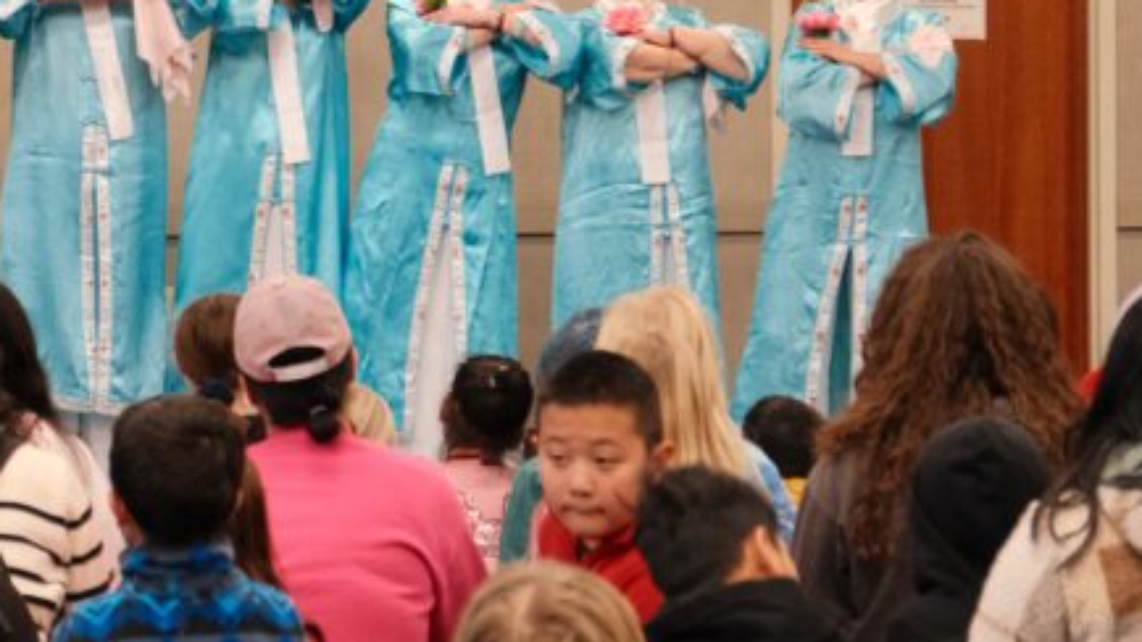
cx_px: 163
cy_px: 13
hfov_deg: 15.1
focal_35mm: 141
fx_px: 4269
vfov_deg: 8.6
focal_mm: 50.5
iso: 1600
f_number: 4
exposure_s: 1/60
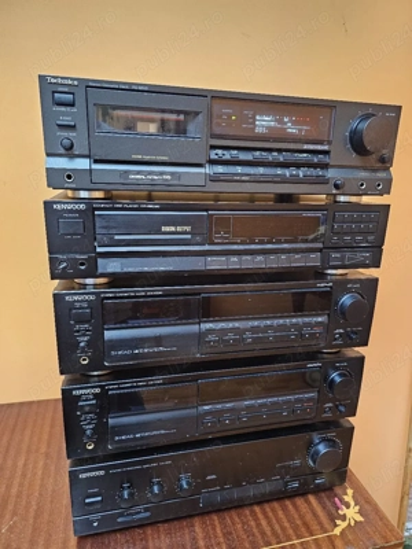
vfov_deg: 73.9
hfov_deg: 58.9
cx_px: 206
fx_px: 365
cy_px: 274
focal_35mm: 23
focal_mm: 6.3
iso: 640
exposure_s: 1/25.1
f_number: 1.7
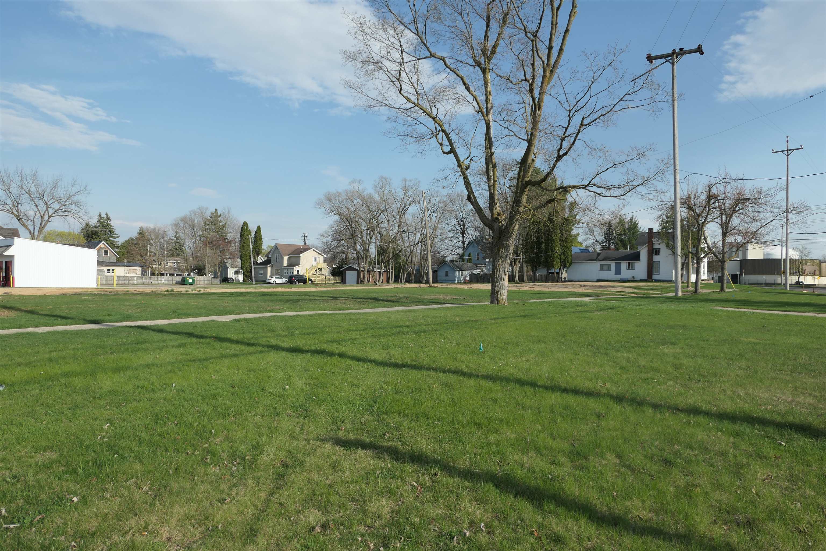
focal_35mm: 24
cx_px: 413
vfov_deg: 53.1
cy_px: 276
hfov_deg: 73.7
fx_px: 551
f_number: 4.5
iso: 125
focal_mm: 8.8
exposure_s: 1/800
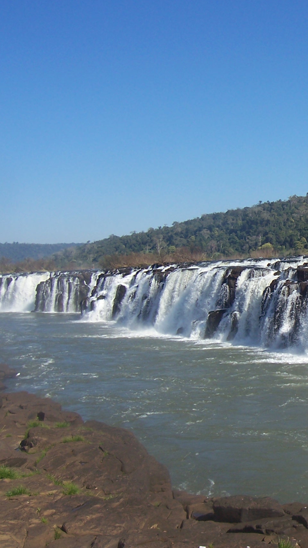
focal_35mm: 50
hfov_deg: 22.7
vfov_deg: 41.3
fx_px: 726
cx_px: 329
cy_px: 273
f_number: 5.6
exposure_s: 1/500
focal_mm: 5.6
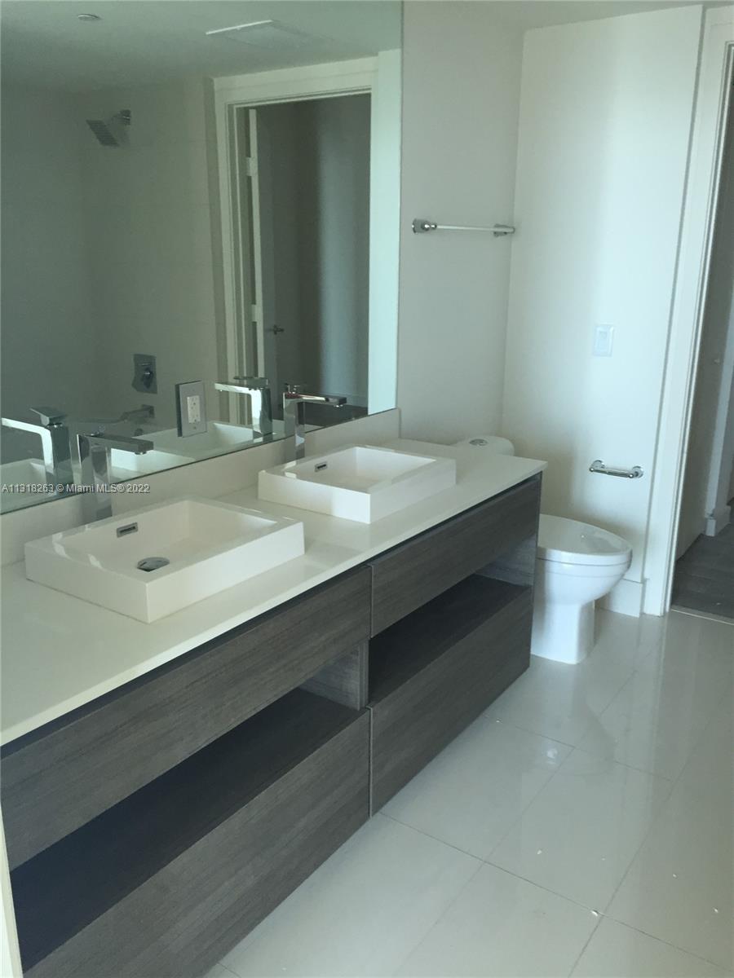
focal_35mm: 29
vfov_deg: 61.7
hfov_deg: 48.2
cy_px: 489
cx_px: 367
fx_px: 820
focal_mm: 4.15
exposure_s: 1/30
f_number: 2.2
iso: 64
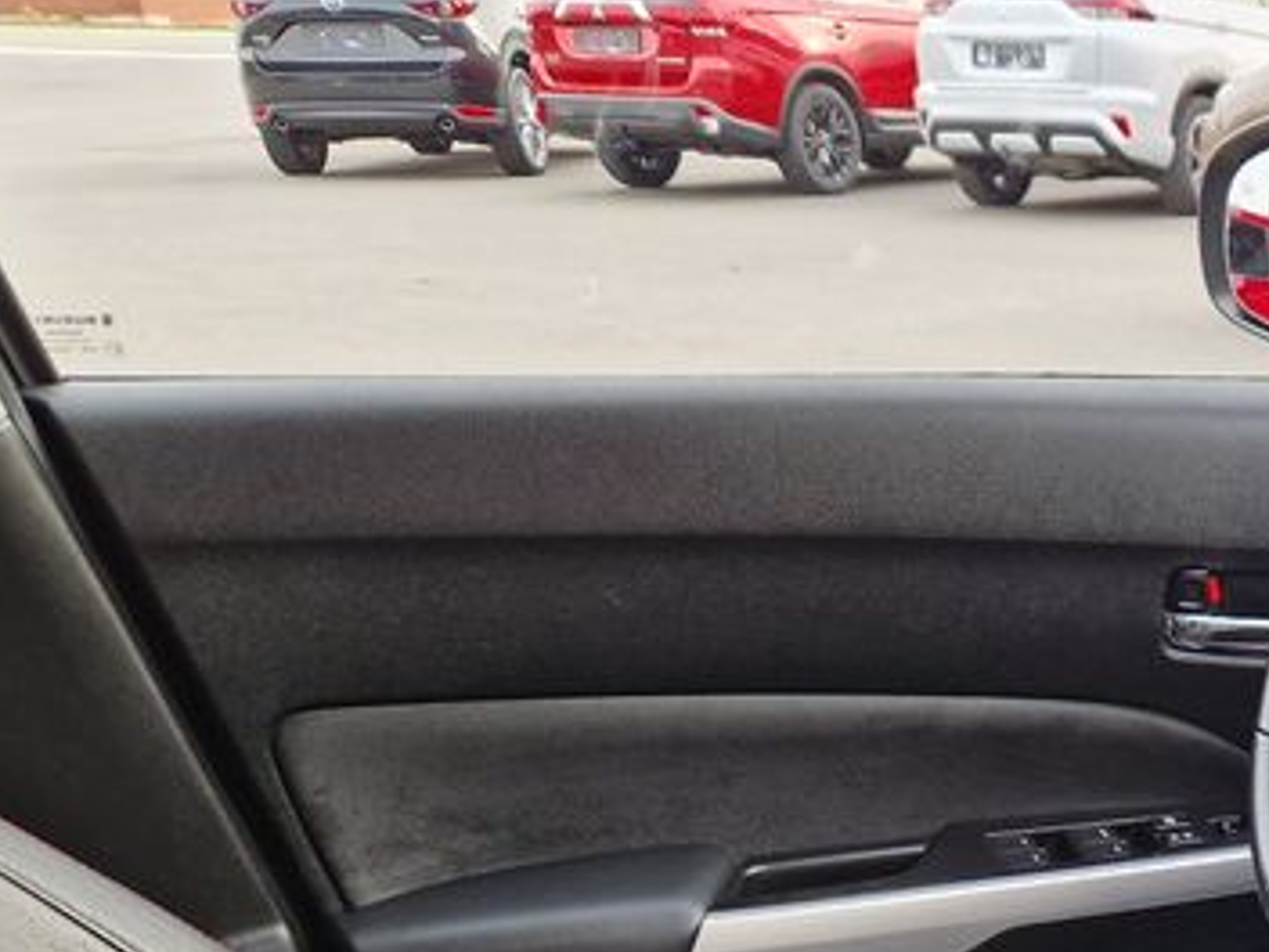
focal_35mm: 67
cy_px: 1305
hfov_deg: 25.5
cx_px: 1583
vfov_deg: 19.8
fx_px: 2456
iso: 100
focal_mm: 5.4
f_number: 1.8
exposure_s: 1/180
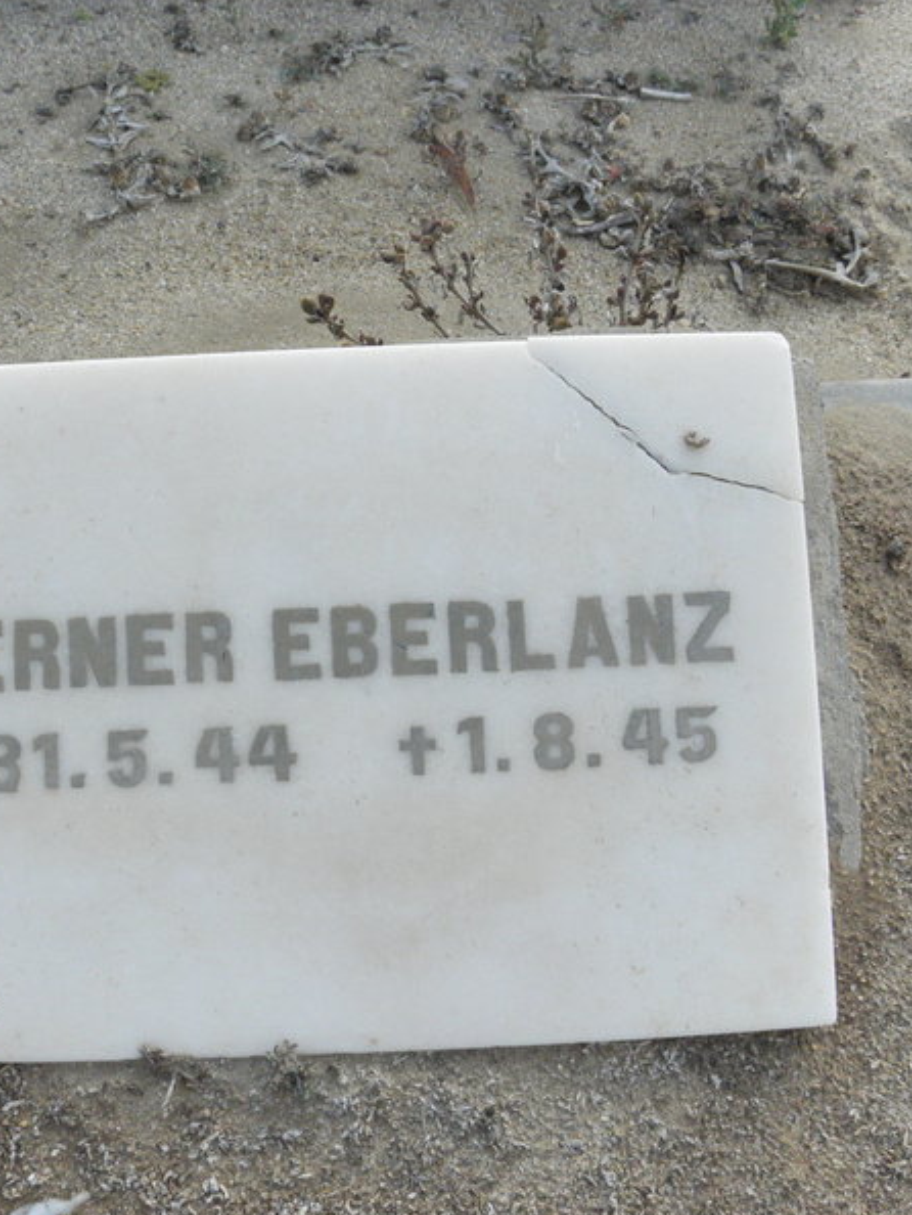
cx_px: 331
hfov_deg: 40.4
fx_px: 1229
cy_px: 612
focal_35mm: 35
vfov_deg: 52.6
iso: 200
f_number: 5.6
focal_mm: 4.6
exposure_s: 1/500
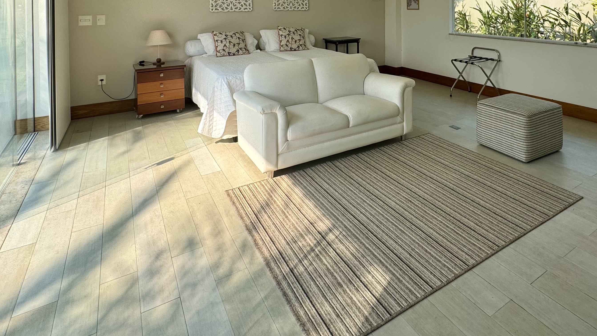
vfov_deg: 43.3
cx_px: 374
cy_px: 9
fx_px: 364
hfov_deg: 77.2
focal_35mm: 23
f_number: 2.2
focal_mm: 2.22
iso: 40
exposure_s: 1/388
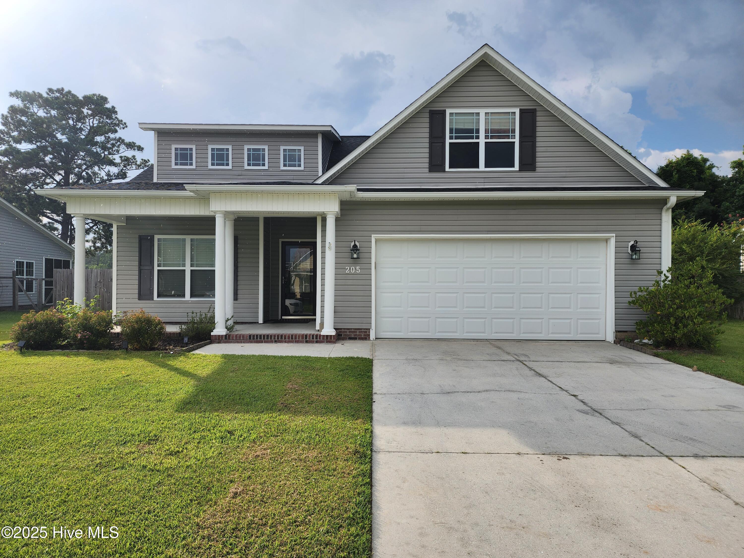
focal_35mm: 23
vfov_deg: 58.9
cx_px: 372
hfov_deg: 73.9
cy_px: 279
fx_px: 494
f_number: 1.8
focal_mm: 6.4
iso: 12
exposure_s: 1/730
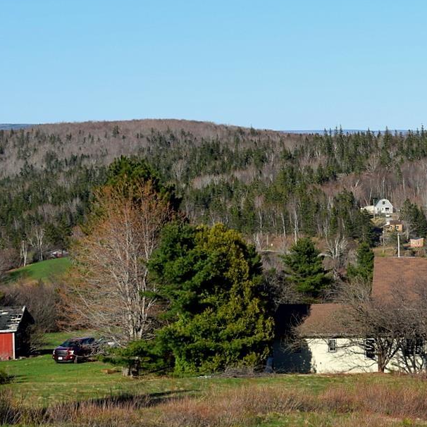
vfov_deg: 17.2
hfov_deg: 16.9
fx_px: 1410
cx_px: 421
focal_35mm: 101
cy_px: 249
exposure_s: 1/400
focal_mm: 40
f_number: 10
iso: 200
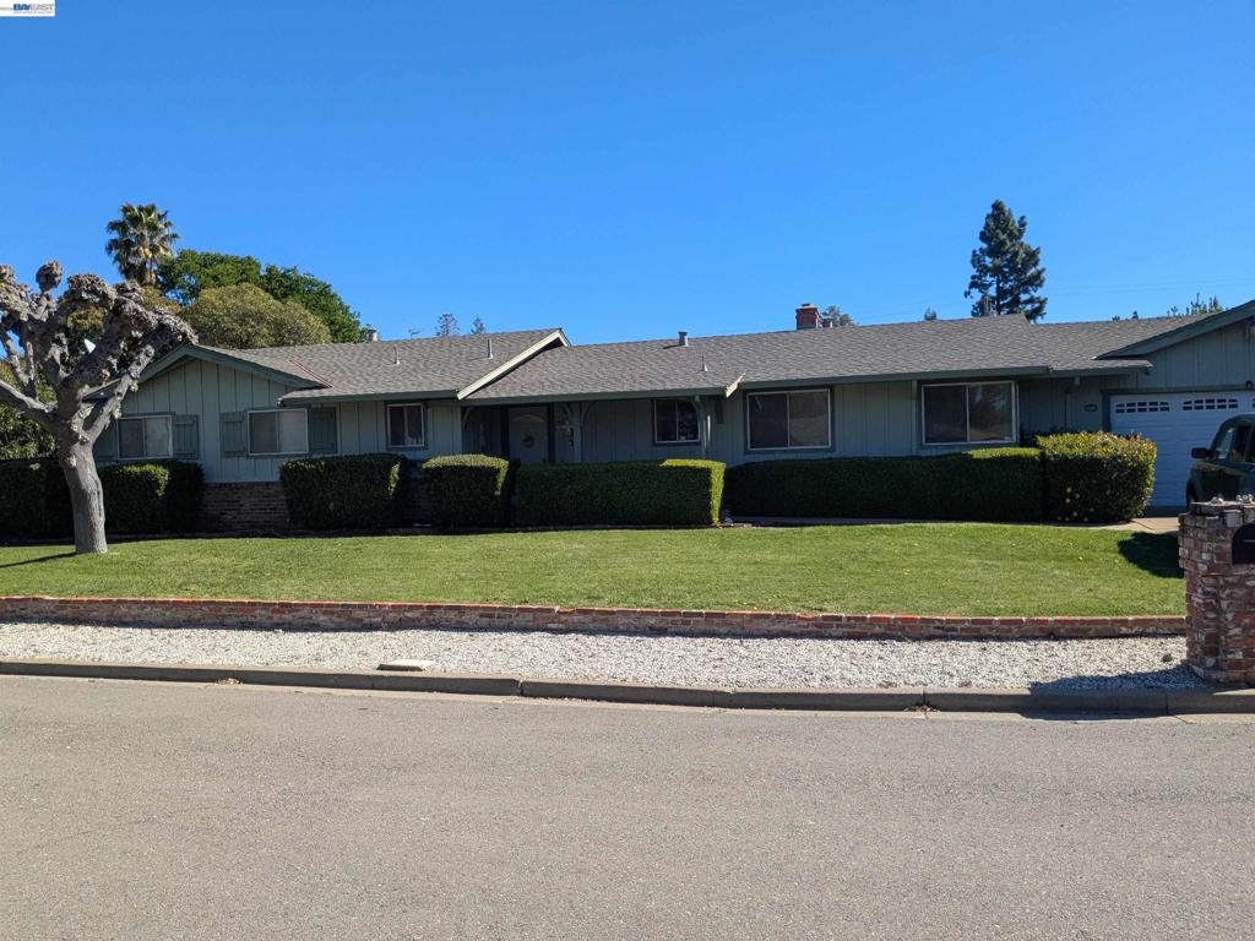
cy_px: 470
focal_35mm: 27
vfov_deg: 51.4
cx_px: 628
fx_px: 979
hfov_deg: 65.3
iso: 55
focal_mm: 4.38
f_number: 1.73
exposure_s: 1/2336
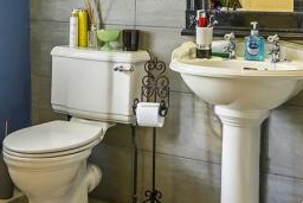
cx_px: 117
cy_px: -17
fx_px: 556
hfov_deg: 30.4
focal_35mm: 66
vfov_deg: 19.8
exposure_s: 1/80
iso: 1000
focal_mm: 16.5
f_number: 4
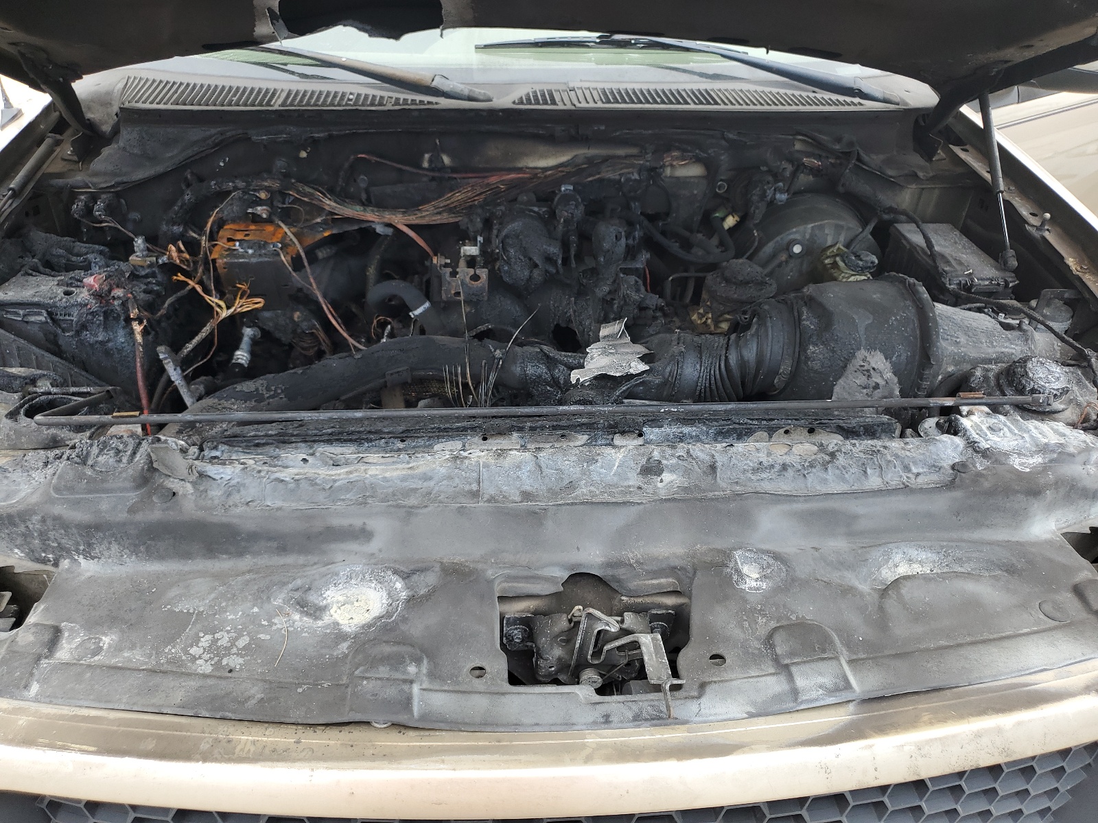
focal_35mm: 26
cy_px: 412
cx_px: 549
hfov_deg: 67.3
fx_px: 825
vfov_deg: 53.1
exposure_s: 1/204
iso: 50
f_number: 1.5
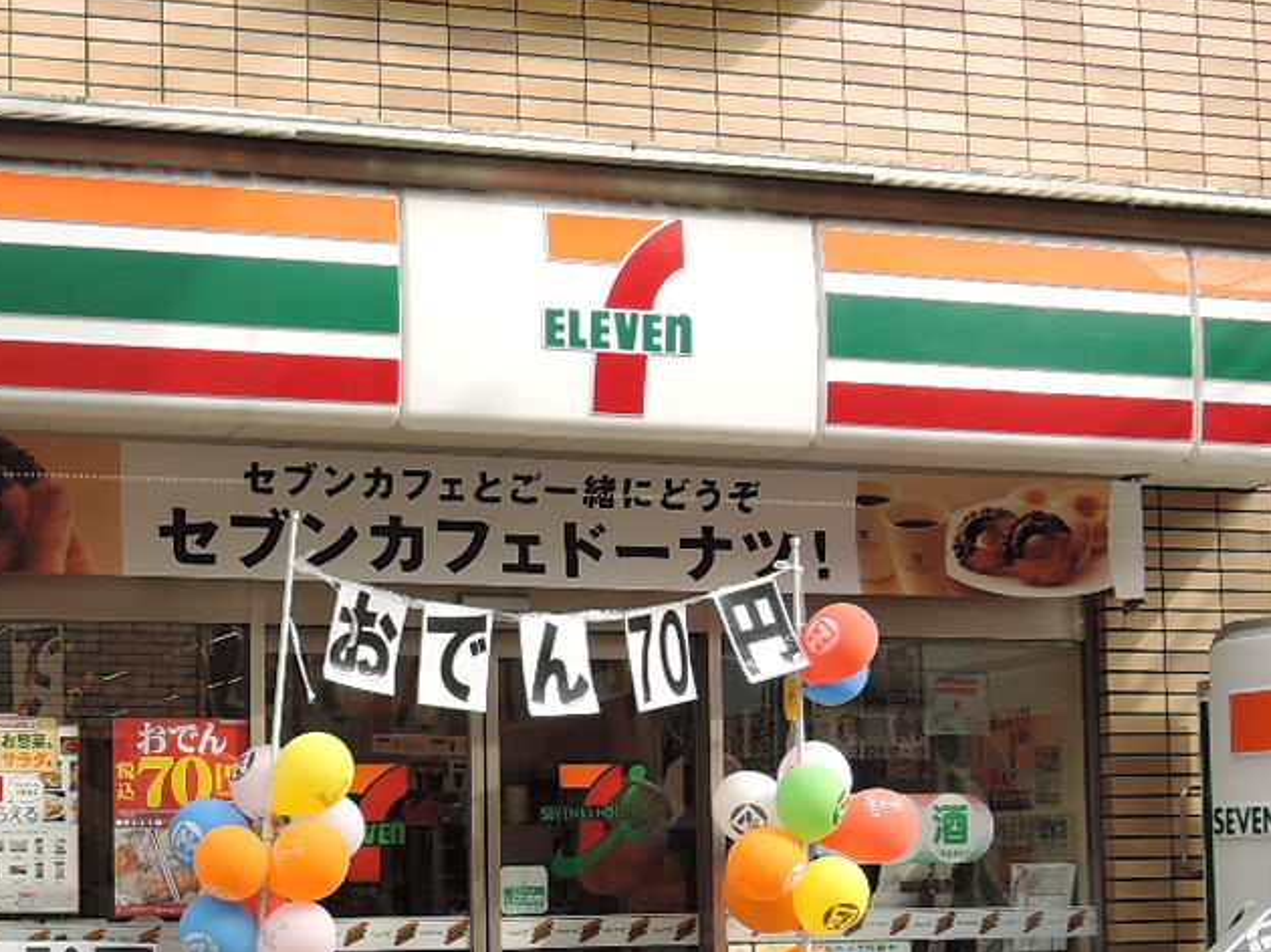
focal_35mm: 61
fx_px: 2239
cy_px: 720
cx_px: 180
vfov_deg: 23.7
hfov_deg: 30.6
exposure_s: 1/320
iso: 80
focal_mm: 5.1
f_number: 2.8
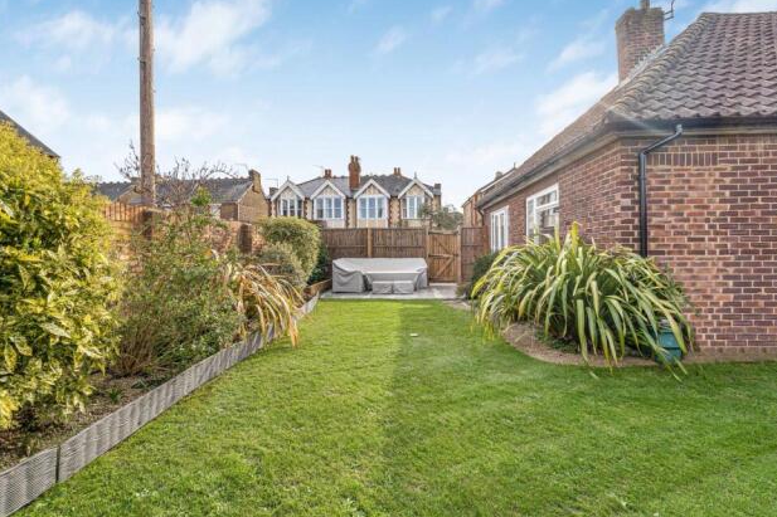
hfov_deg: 93.3
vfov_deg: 70.4
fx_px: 367
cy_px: 248
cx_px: 382
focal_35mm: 17
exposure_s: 1/500
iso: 640
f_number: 8
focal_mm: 16
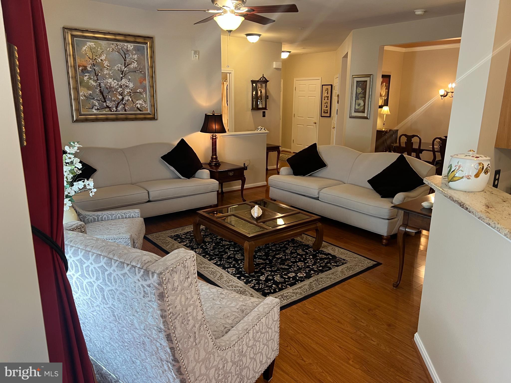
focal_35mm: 26
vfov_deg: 53.1
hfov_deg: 67.3
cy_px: 192
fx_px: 384
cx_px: 256
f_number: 1.5
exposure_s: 1/60
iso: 125
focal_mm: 5.7
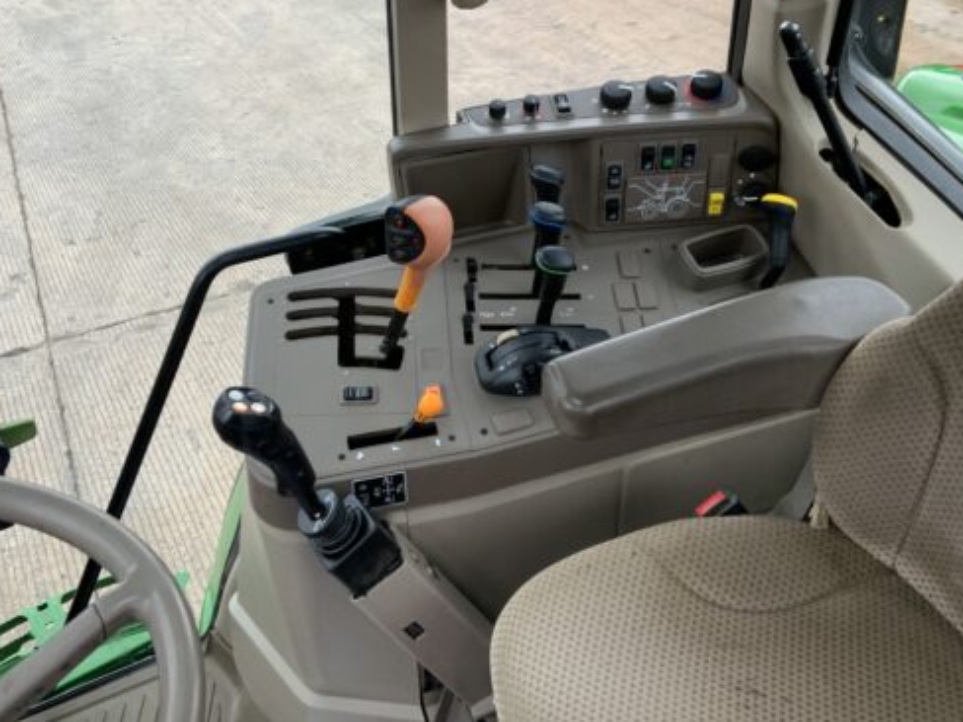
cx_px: 456
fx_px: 1057
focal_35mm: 38
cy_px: 286
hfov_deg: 49.0
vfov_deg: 37.6
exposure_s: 1/122
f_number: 1.8
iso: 40
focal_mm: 3
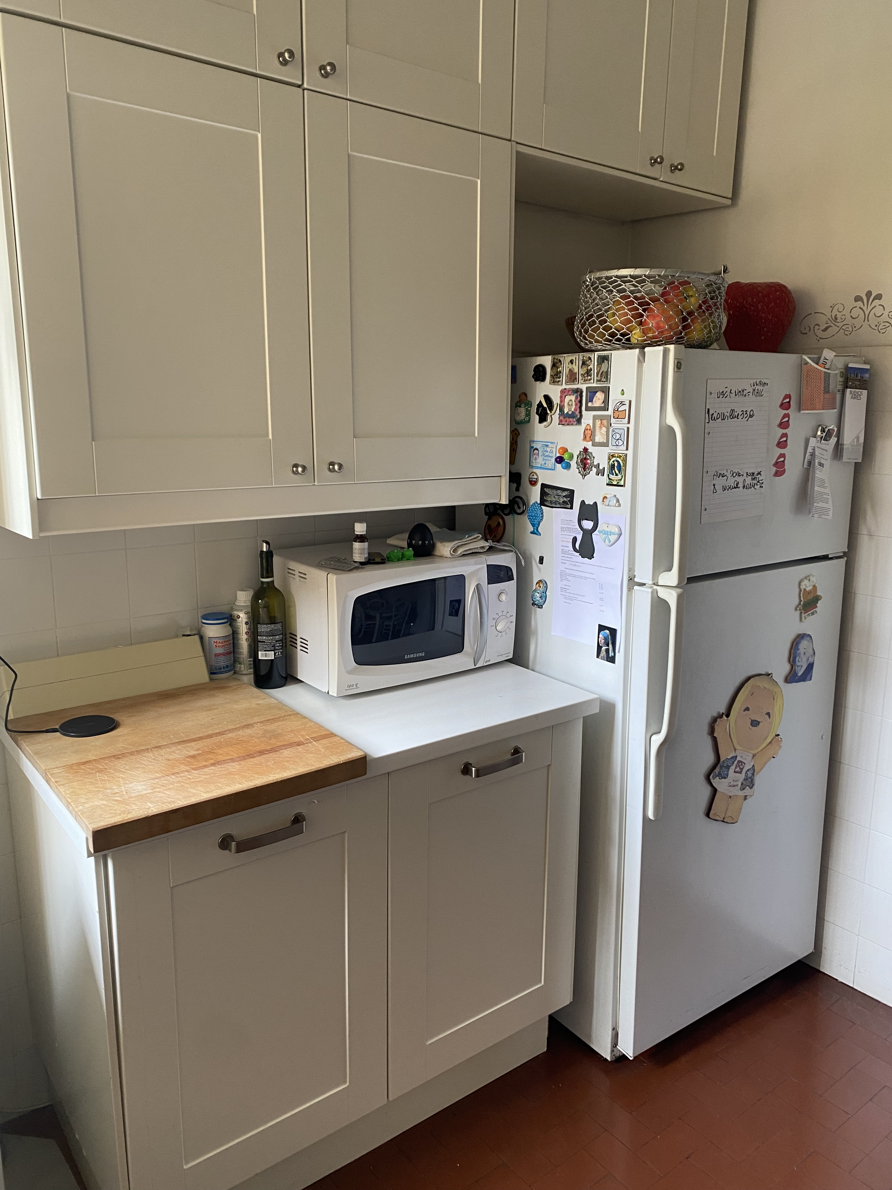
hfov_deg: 53.1
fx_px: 893
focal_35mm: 26
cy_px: 595
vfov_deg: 67.3
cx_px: 446
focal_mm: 4.25
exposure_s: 1/78
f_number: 1.8
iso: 125
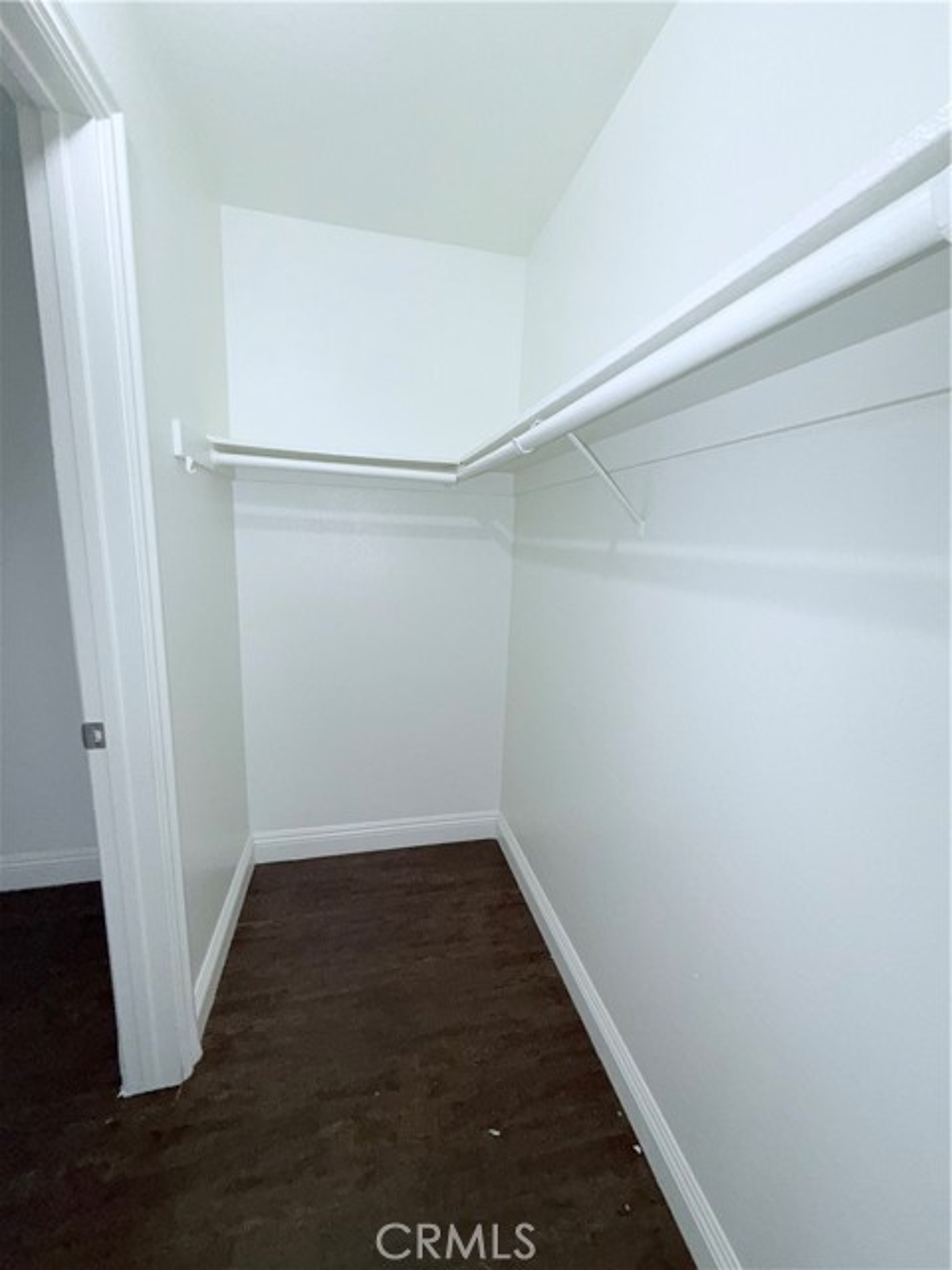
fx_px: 513
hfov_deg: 85.7
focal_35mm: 14
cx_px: 476
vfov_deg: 102.1
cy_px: 635
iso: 125
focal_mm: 2.22
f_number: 2.2
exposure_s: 1/60
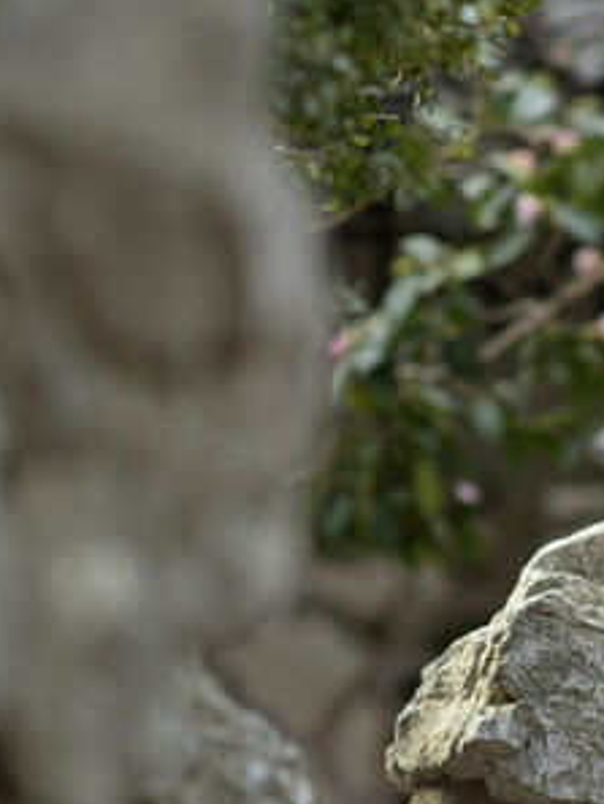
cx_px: 672
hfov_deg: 5.1
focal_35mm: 289
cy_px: 249
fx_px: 6719
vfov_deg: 6.8
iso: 100
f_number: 1.6
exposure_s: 1/250
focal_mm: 85
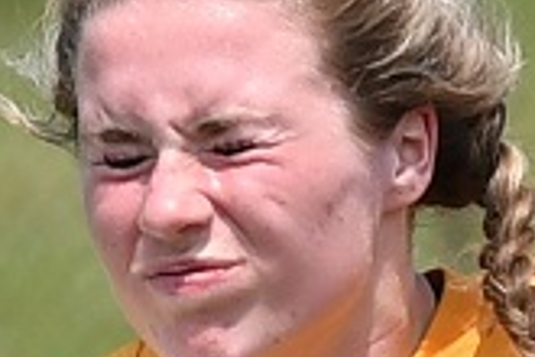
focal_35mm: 2019
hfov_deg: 1.0
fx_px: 30002
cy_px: 930
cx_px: 648
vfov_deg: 0.7
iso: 160
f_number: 5
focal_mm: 170
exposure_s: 1/1000
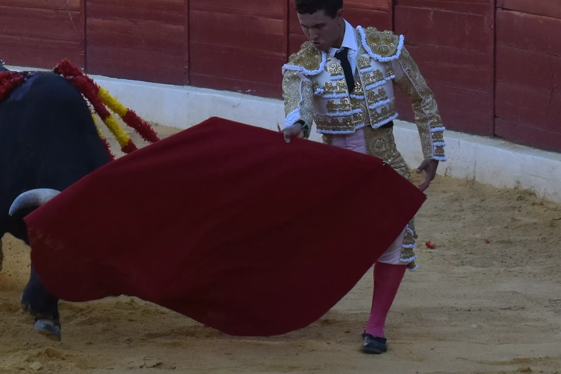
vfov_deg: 5.1
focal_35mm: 269
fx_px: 4185
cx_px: -12
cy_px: 75
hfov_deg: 7.6
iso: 400
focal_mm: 55
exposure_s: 1/320
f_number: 9
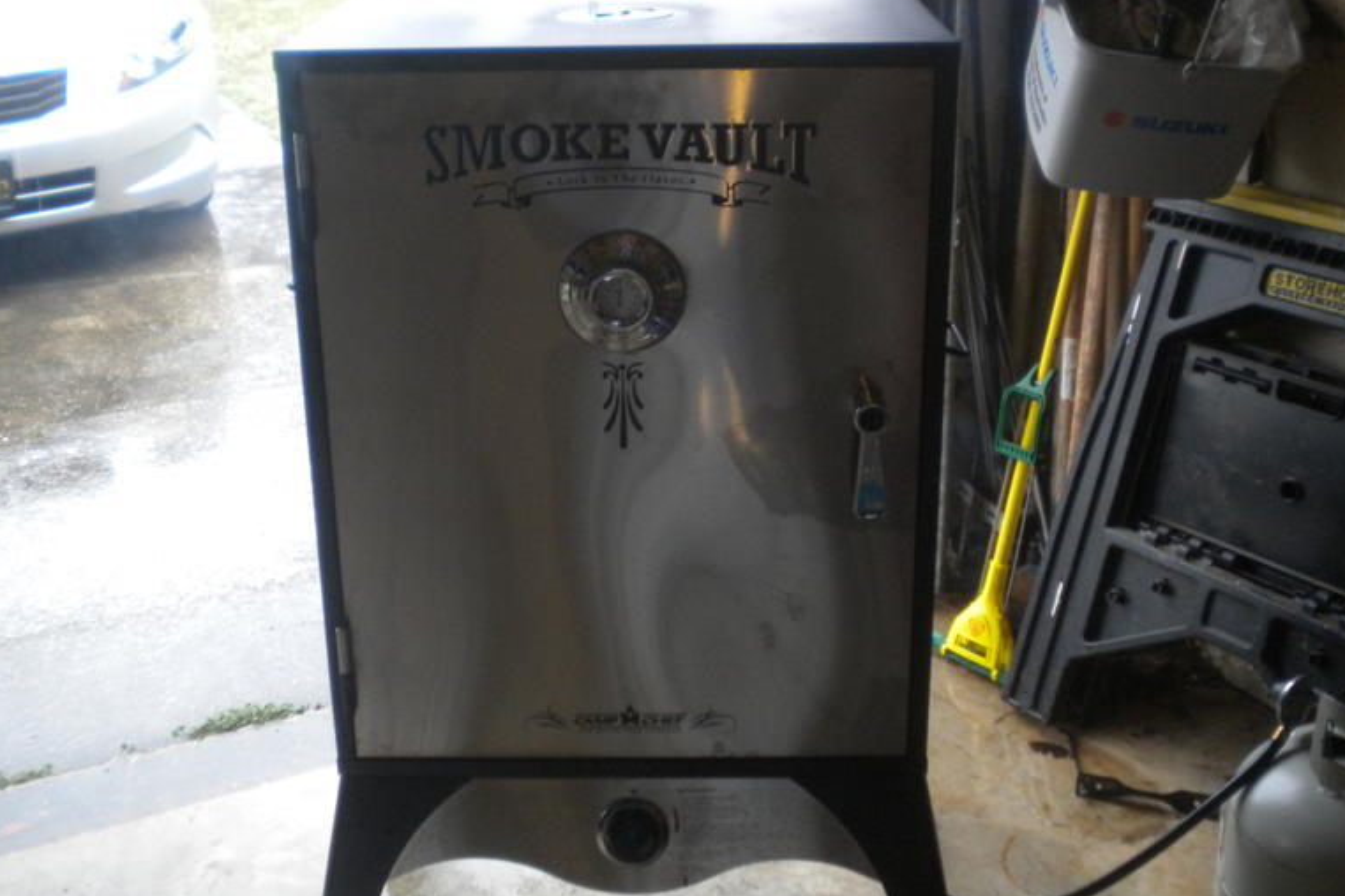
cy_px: 341
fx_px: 1606
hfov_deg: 45.4
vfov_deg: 31.1
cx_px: 692
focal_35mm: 43
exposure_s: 1/59.8
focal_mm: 6.3
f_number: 3.1
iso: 296
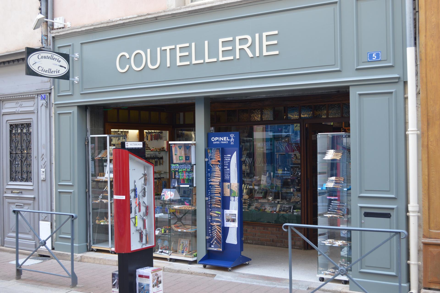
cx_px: 220
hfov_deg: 43.6
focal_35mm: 45
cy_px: 146
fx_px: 549
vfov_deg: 29.8
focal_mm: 30
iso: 320
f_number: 5.6
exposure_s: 1/125
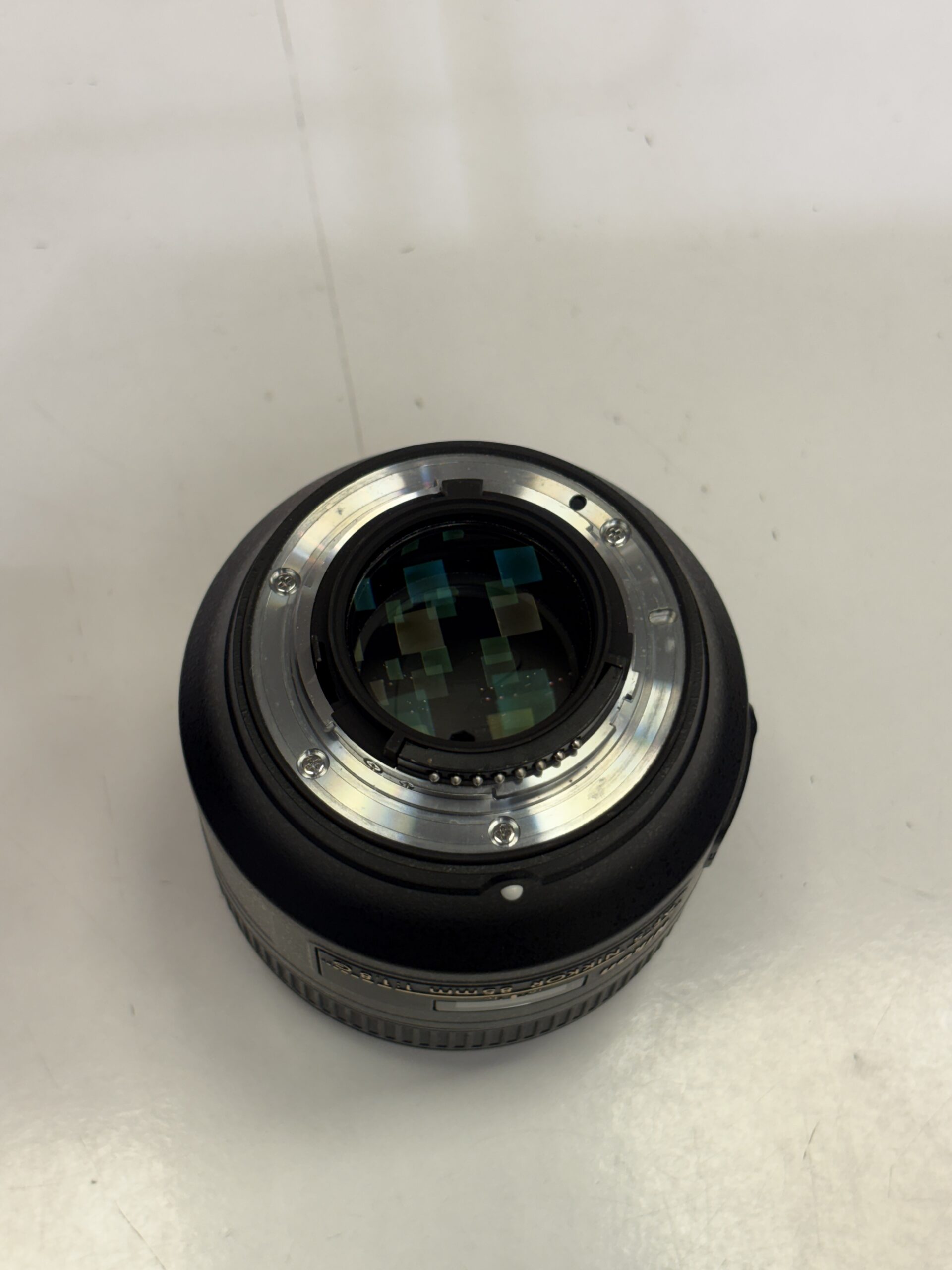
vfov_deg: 36.8
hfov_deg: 28.0
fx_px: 1907
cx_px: 476
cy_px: 635
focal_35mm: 52
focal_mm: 5.96
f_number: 1.6
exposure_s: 1/50
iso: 25
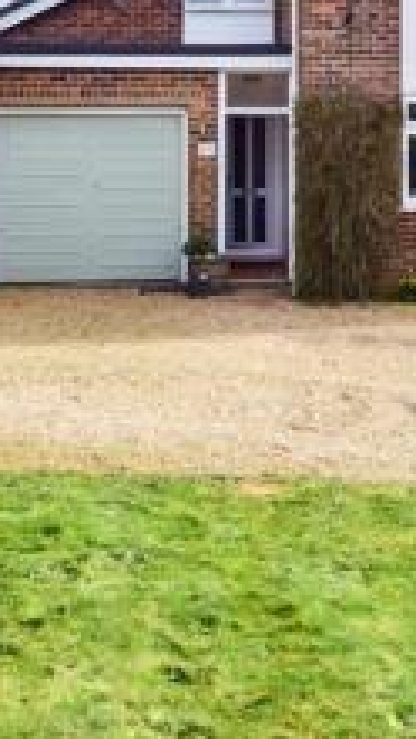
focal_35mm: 54
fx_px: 1053
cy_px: 89
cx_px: 372
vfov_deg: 36.5
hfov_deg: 21.8
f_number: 11
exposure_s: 1/250
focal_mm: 11.5
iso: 400
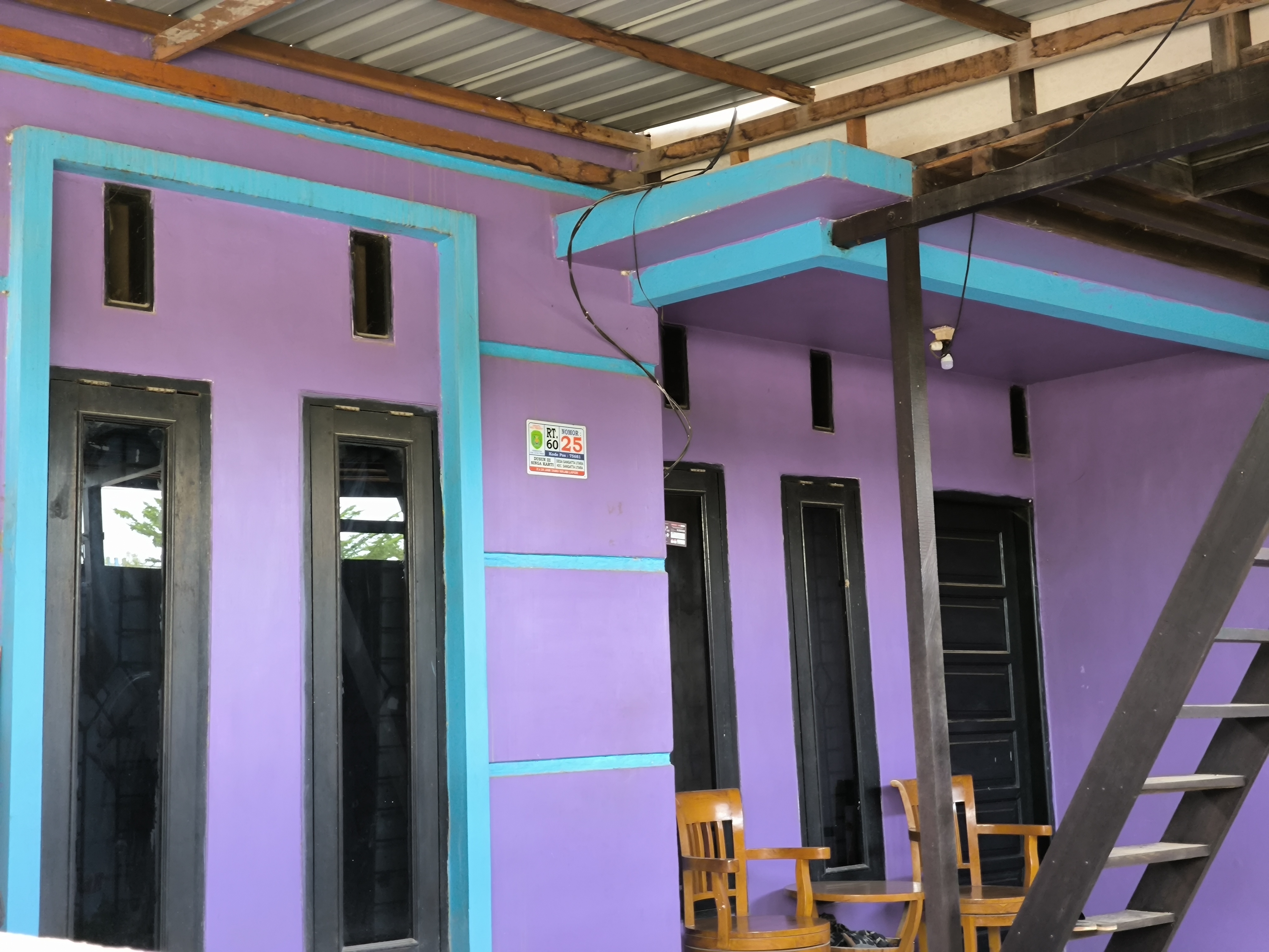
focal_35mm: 50
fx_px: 1833
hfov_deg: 38.2
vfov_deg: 29.1
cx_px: 634
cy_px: 476
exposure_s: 1/94
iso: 778
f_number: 1.9
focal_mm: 7.1
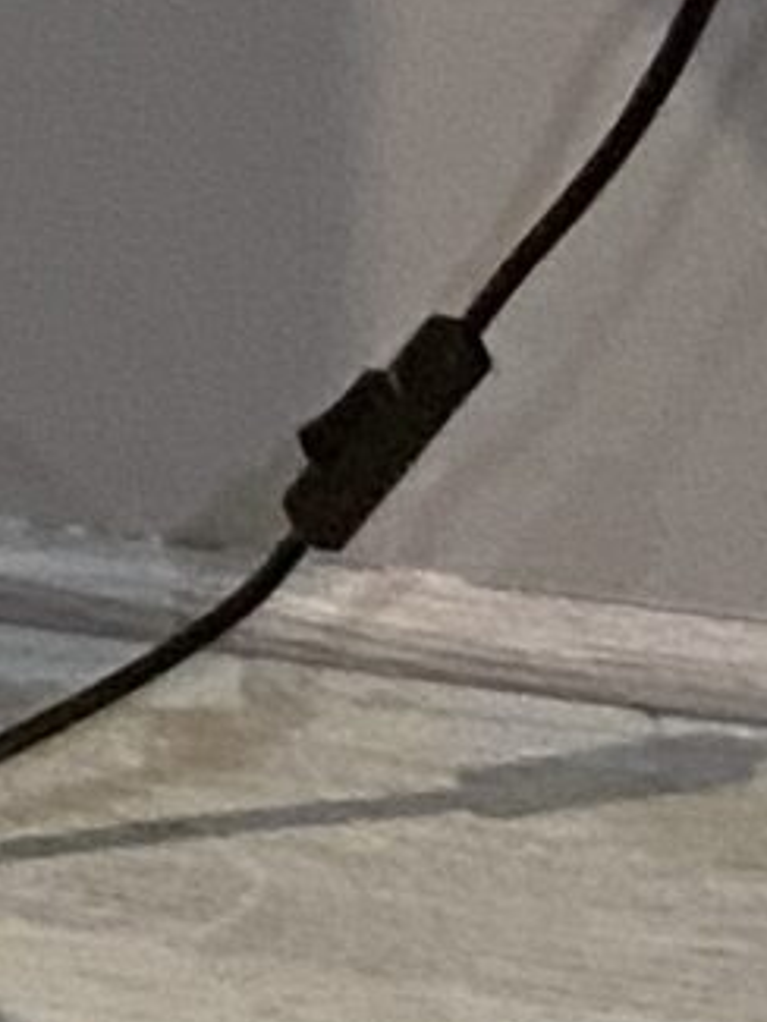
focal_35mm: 205
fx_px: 6052
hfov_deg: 6.2
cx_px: -2068
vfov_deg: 9.4
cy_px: -440
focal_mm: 4.25
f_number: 1.8
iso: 400
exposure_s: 1/50
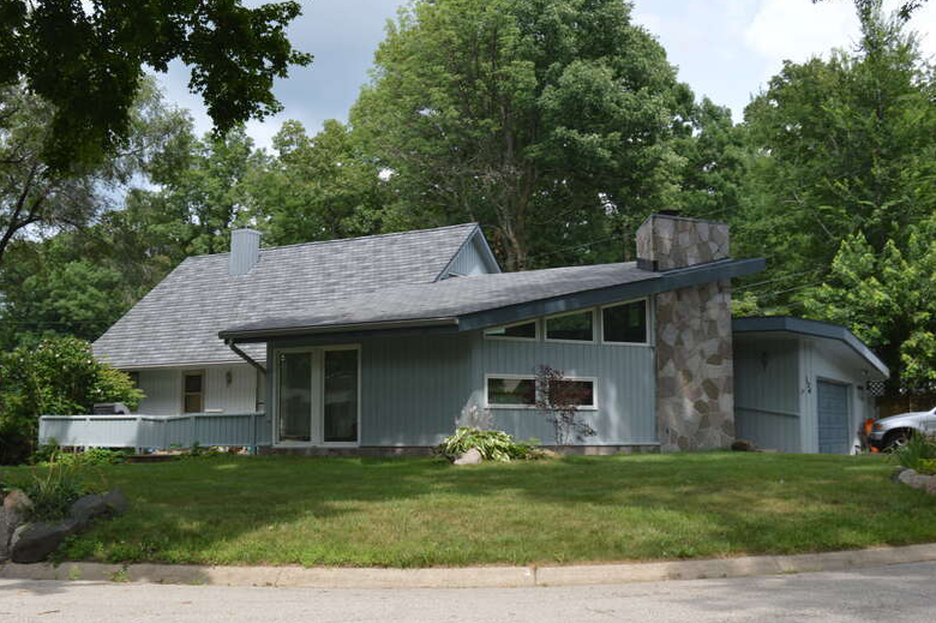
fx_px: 1039
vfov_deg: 33.4
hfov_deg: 48.5
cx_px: 458
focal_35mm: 40
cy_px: 313
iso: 100
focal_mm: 26
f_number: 7.1
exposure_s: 1/200
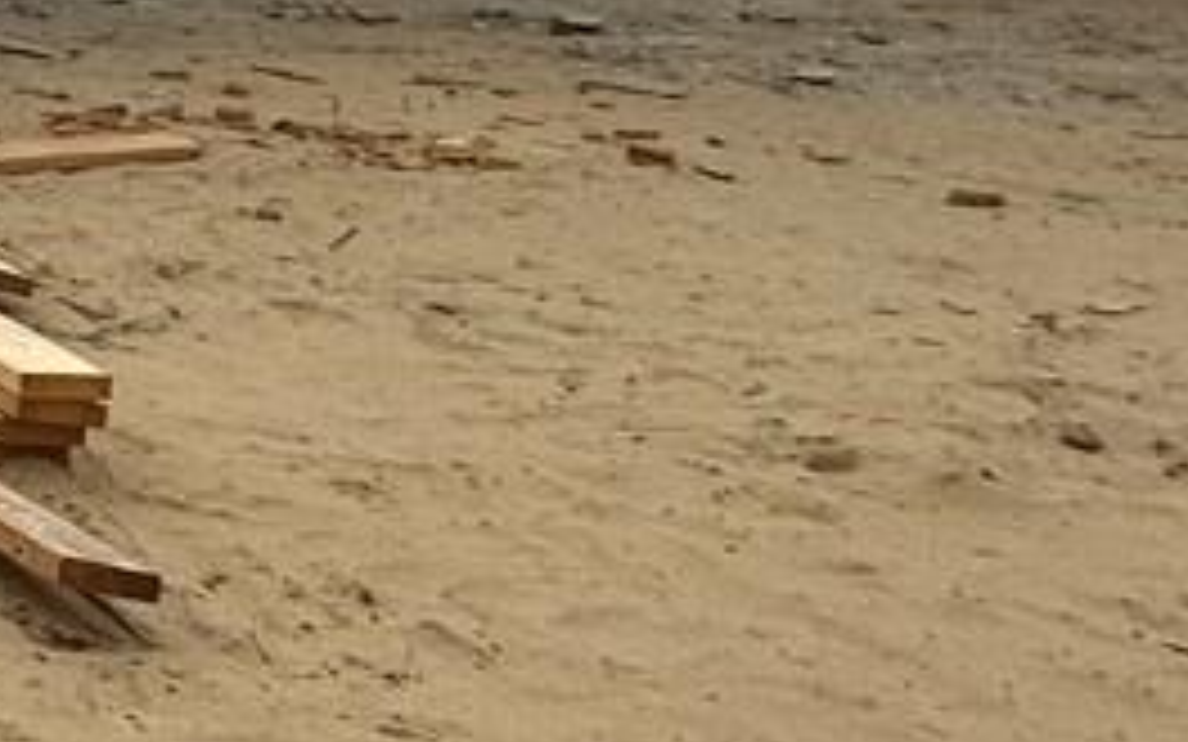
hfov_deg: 16.7
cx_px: -1256
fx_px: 2914
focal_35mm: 90
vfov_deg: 13.5
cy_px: -445
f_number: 2.2
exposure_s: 1/686
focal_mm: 2.22
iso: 40
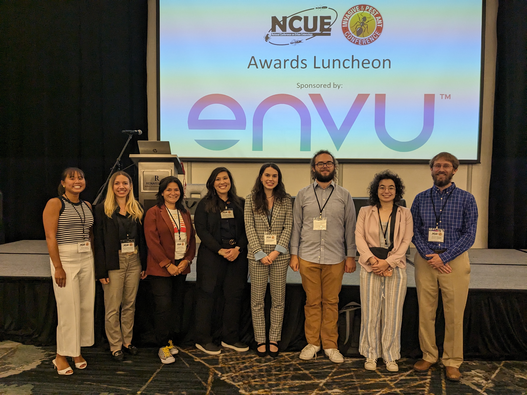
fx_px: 411
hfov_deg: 65.3
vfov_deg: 51.4
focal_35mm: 27
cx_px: 264
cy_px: 198
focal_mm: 4.38
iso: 367
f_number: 1.73
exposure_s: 1/120
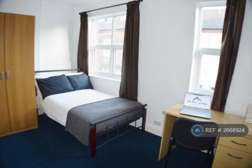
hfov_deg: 59.5
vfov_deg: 41.7
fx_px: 220
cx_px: 126
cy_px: 84
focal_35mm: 32
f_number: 4
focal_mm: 21
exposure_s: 1/60
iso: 400
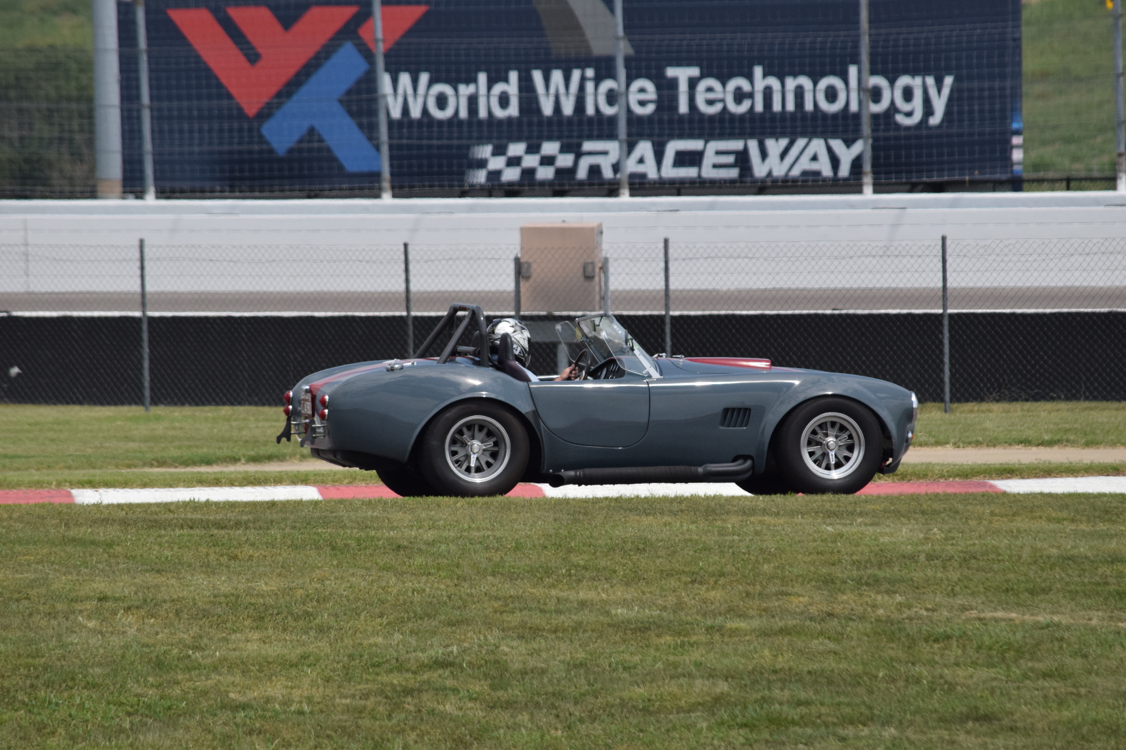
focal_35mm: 450
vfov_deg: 3.1
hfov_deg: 4.6
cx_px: 563
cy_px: 375
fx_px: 14074
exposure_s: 1/4000
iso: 800
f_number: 8
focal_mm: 300
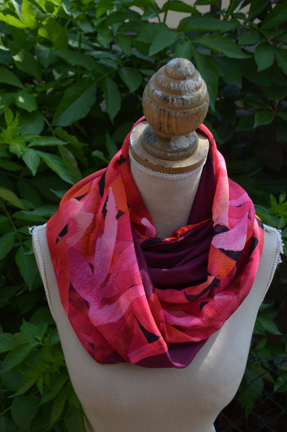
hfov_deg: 29.8
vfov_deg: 43.7
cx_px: 144
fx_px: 539
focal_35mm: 45
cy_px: 216
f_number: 6.3
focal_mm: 30
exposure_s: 1/160
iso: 100
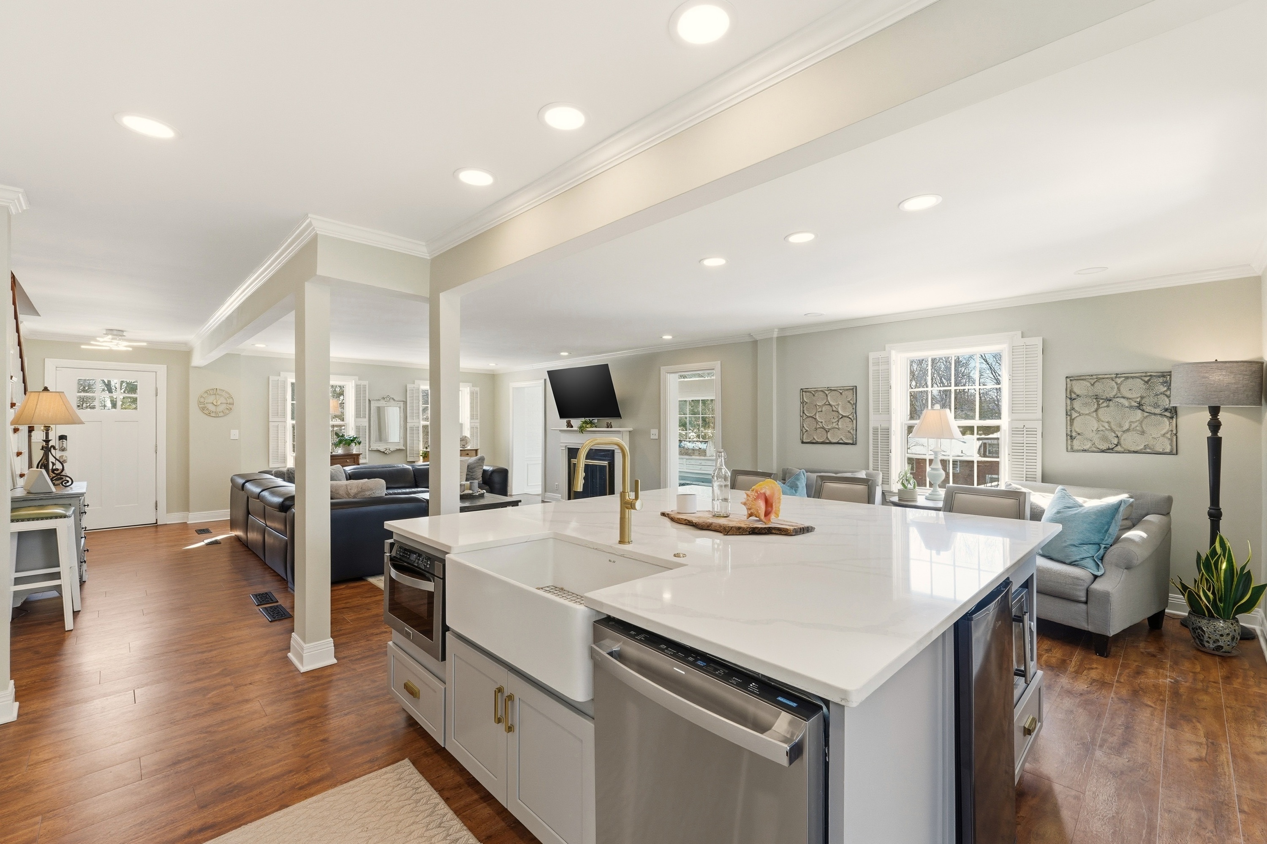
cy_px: 422
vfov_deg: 77.3
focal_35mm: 15
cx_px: 634
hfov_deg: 100.4
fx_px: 528
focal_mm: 10
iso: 400
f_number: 9
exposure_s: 1/640
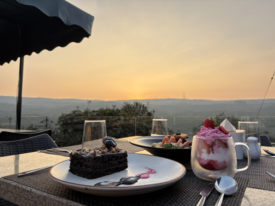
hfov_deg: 67.3
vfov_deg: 53.1
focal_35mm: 26
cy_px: 103
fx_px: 207
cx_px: 138
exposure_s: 1/352
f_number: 1.6
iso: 64
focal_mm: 5.96
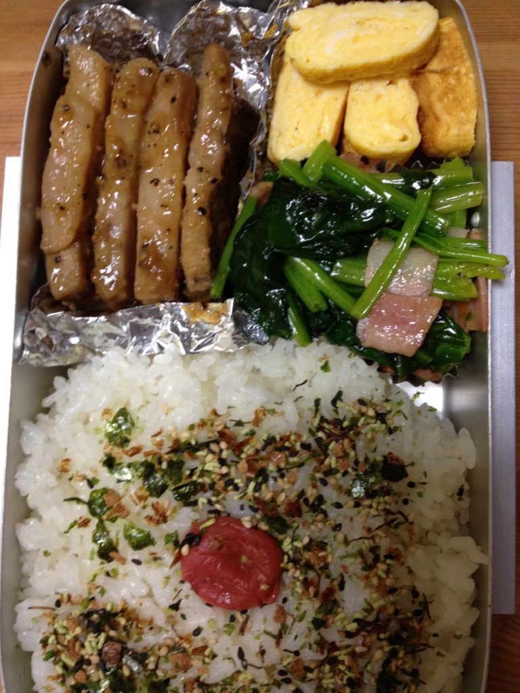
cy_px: 346
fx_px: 701
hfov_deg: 40.7
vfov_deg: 52.6
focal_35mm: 35
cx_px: 260
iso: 125
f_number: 2.4
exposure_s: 1/20
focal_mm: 4.28
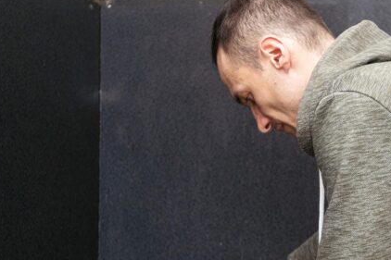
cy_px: 235
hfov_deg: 23.7
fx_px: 923
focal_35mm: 85
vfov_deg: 15.9
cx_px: 298
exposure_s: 1/125
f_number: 2.8
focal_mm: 35
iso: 200
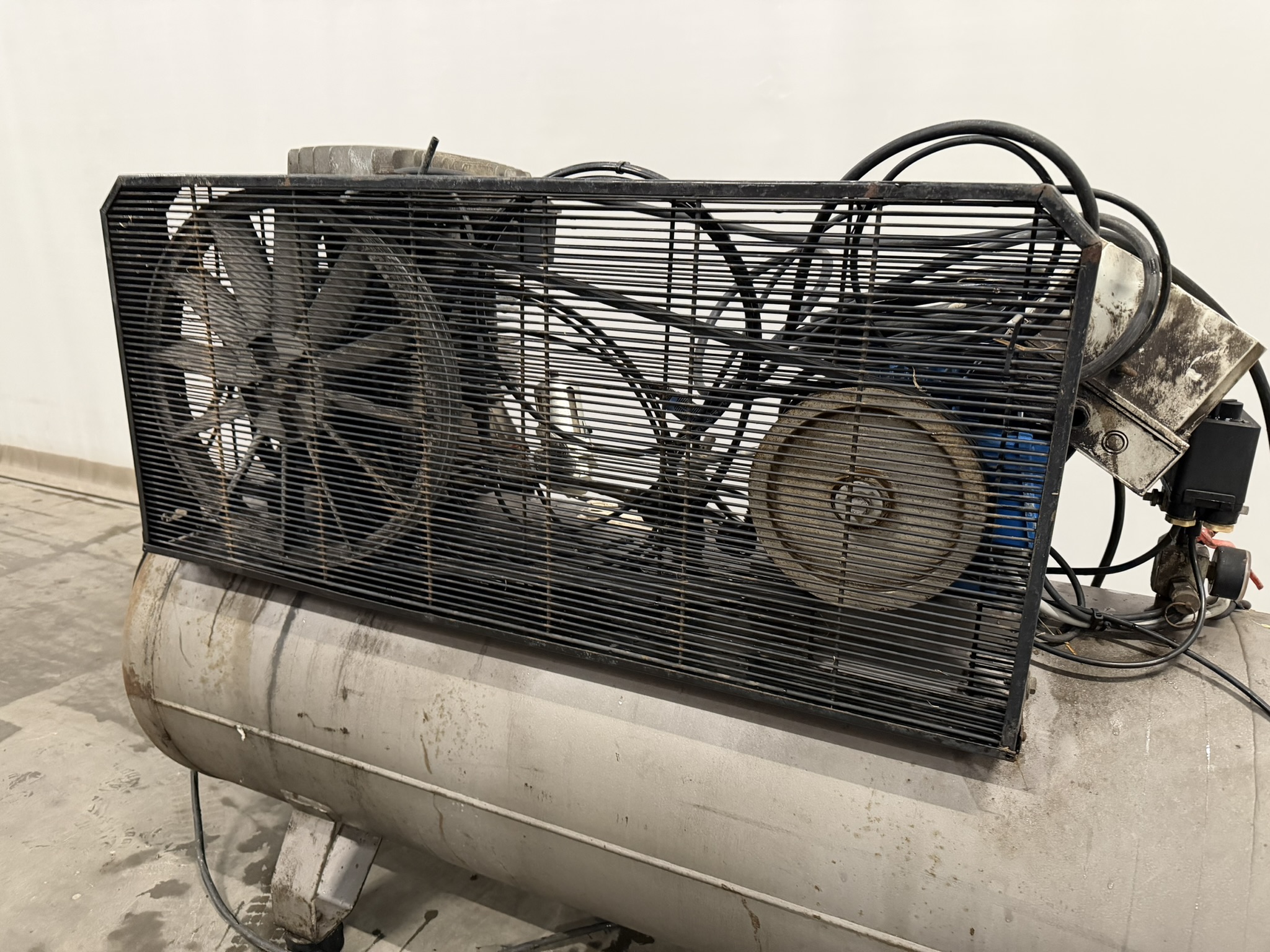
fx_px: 881
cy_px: 476
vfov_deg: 56.8
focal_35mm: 24
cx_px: 635
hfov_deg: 71.6
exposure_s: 1/33
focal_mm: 6.76
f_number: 1.78
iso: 640
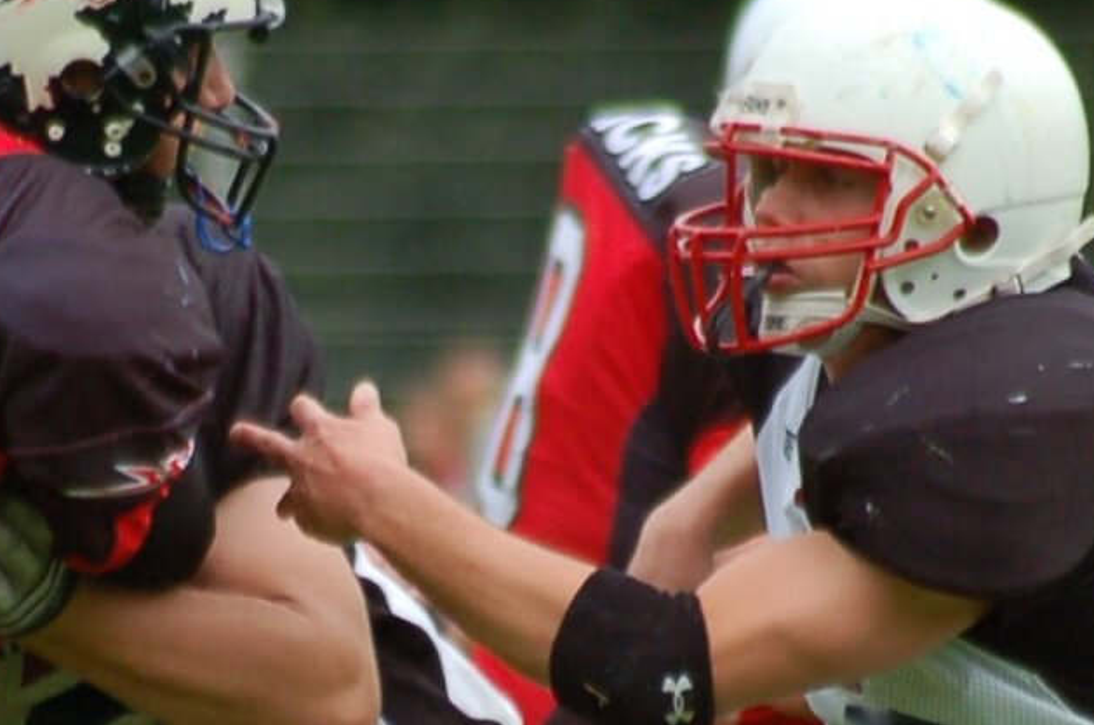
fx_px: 38222
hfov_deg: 1.6
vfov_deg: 1.1
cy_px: 782
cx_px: 390
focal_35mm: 1260
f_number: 5.3
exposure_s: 1/500
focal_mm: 240
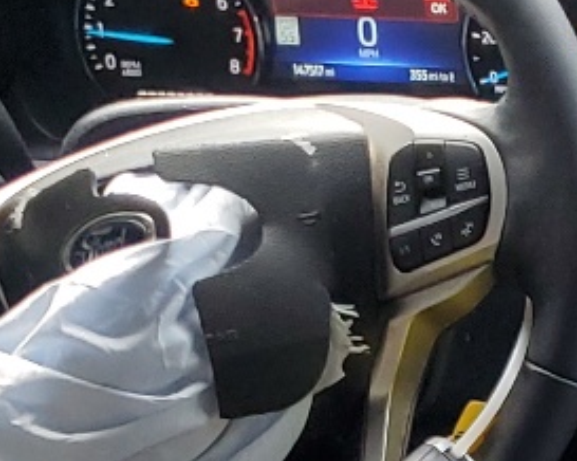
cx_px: 1065
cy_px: 920
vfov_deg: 9.7
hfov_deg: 11.9
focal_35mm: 149
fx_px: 2543
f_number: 1.5
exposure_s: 1/120
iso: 67
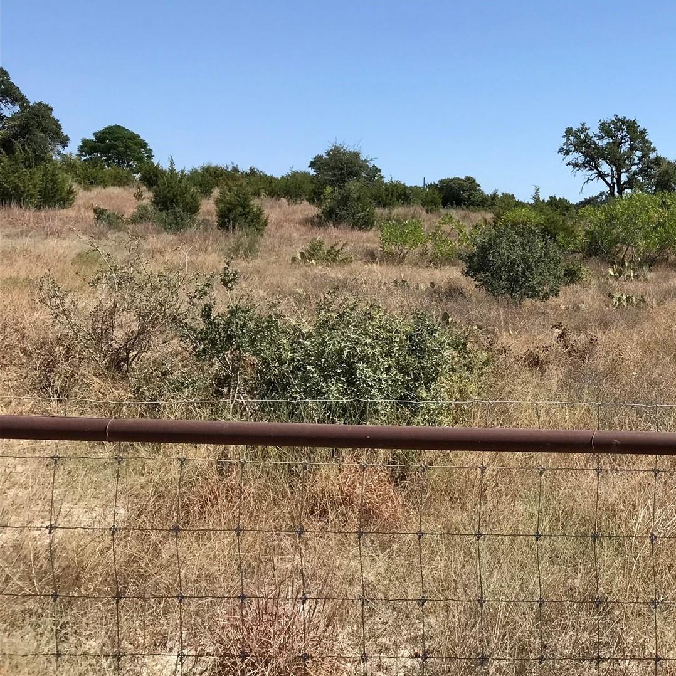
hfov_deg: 33.6
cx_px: 642
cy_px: 269
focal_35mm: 47
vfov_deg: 35.9
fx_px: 1038
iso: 20
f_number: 1.8
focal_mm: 3.99
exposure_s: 1/2740
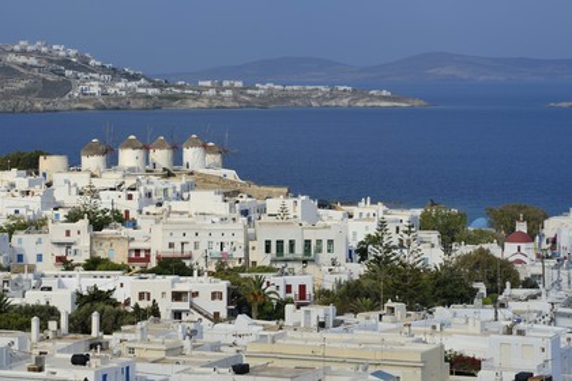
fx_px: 1938
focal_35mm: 122
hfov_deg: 16.8
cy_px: 190
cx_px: 286
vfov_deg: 11.2
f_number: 14
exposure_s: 1/320
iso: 200
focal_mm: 122
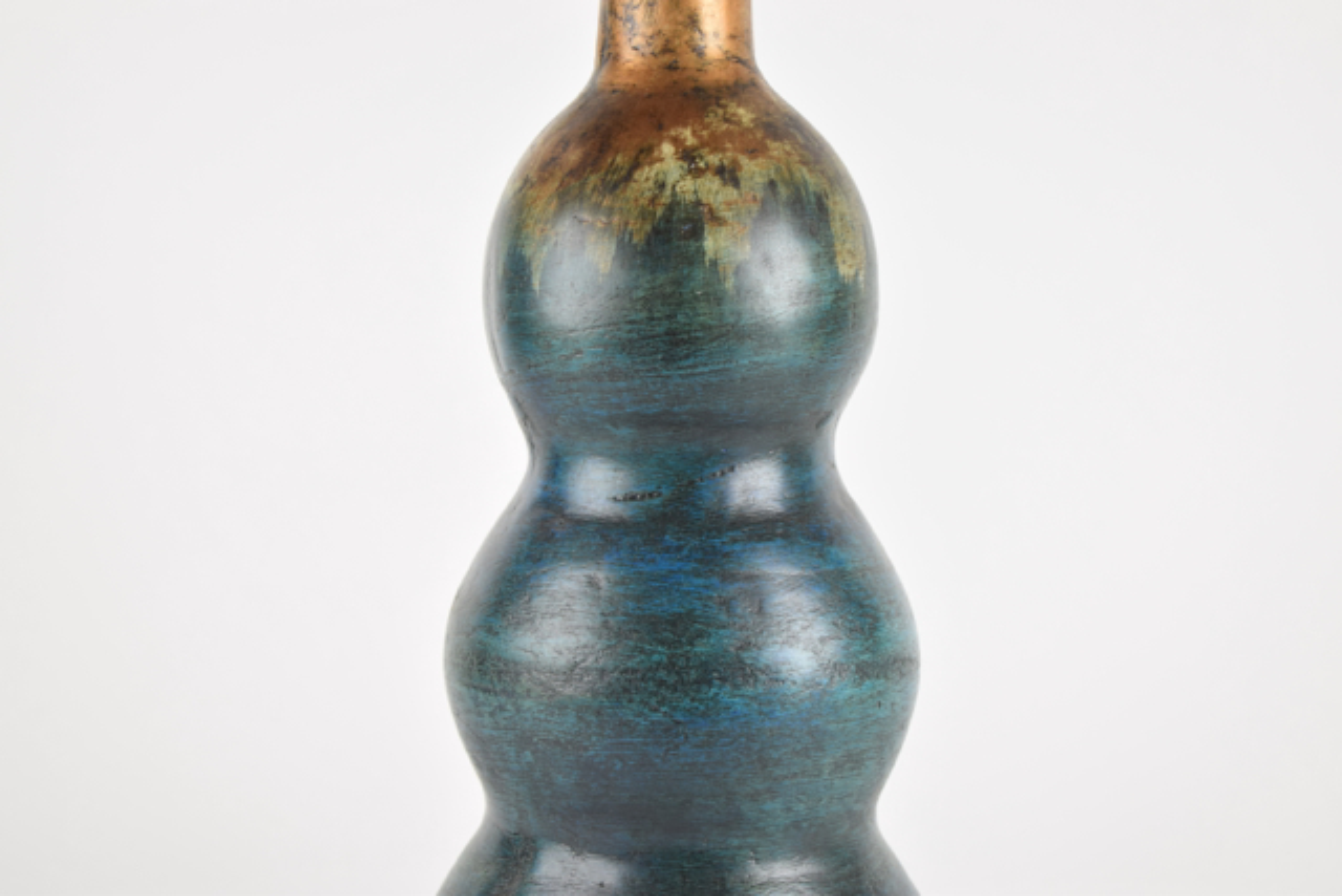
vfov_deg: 16.6
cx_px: 671
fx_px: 3076
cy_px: 448
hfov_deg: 24.6
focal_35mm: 82
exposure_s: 1/125
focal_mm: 55
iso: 400
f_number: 6.3
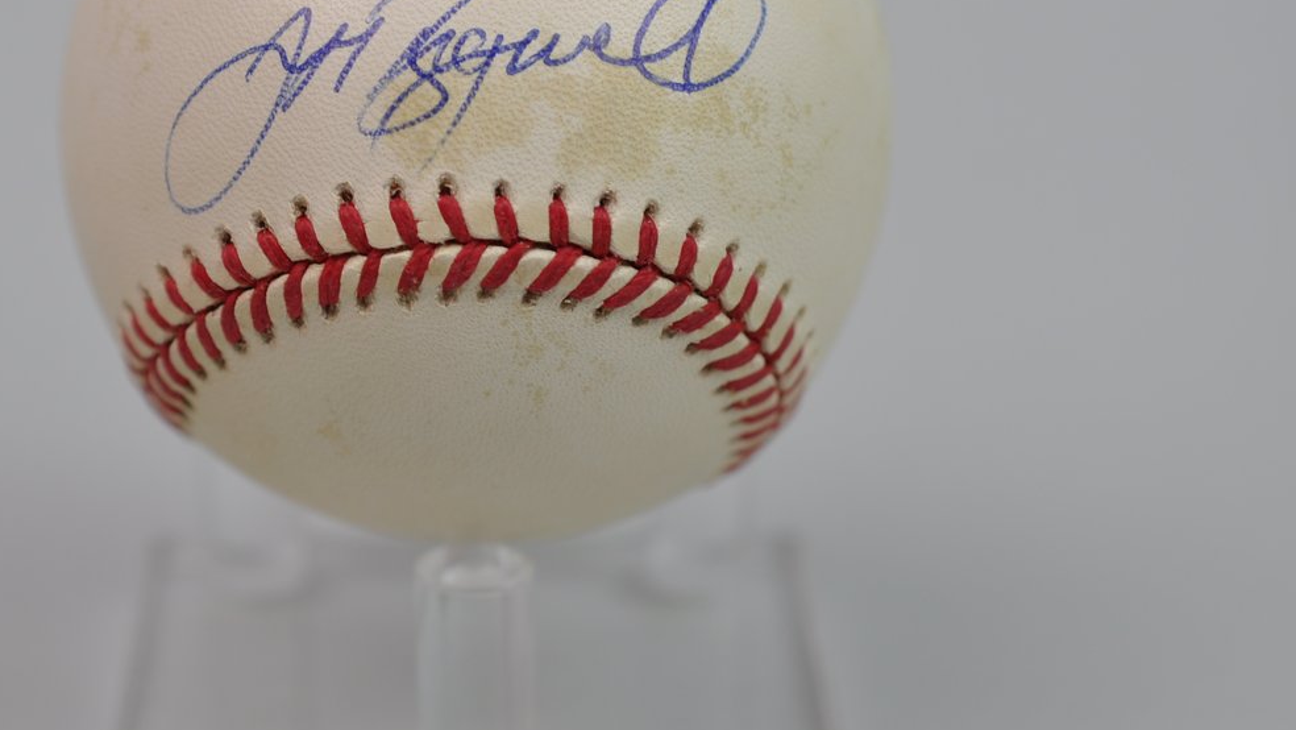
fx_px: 3747
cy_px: 275
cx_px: 464
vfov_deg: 11.1
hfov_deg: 19.6
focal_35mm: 109
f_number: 4
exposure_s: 1/60
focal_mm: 40
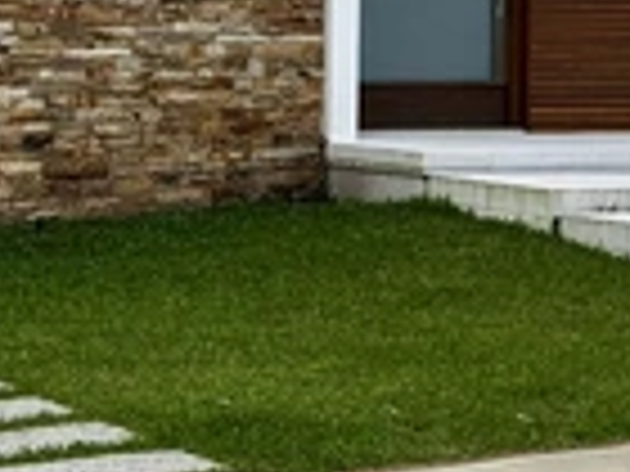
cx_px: 428
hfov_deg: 12.0
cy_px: -297
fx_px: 2985
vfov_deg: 8.8
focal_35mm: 164
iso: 64
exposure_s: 1/1076
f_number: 1.78
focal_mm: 6.76
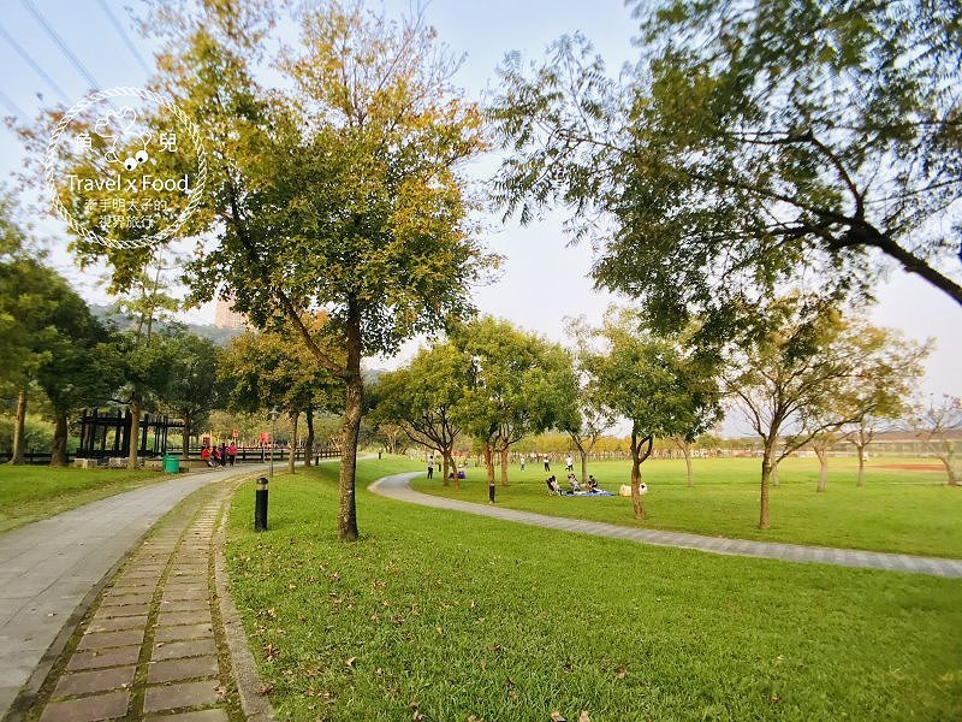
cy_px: 361
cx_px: 481
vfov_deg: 49.7
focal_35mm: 28
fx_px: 778
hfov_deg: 63.4
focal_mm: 3.99
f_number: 1.8
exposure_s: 1/183
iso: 20
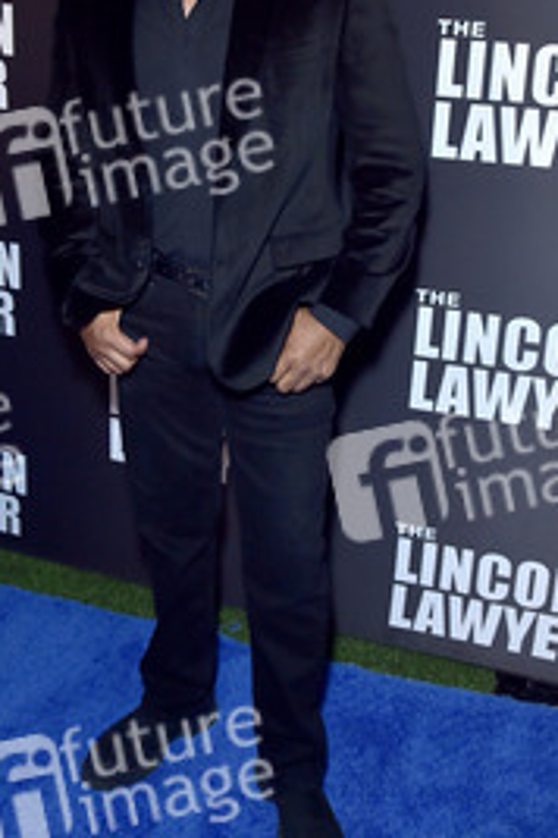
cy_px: 311
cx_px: 205
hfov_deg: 29.7
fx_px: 1046
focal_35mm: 45
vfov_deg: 43.2
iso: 800
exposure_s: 1/200
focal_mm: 30
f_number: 6.3
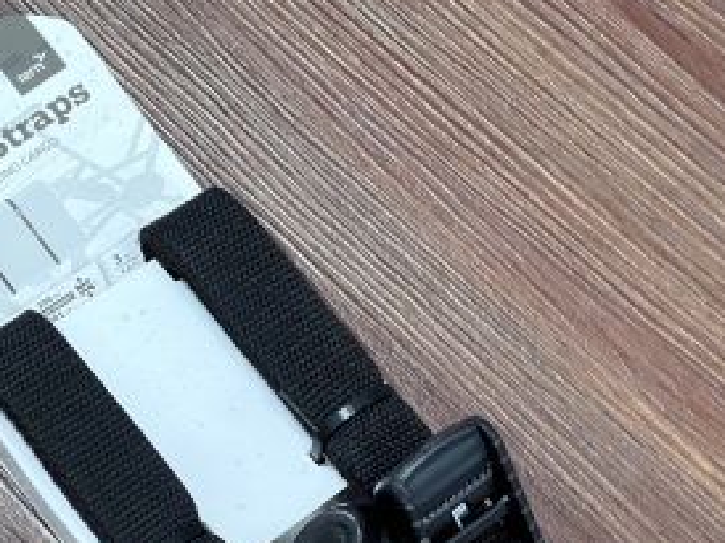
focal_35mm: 135
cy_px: 464
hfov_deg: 14.6
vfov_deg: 10.9
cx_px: 204
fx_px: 2825
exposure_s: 1/50
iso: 640
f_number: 2.8
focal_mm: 9
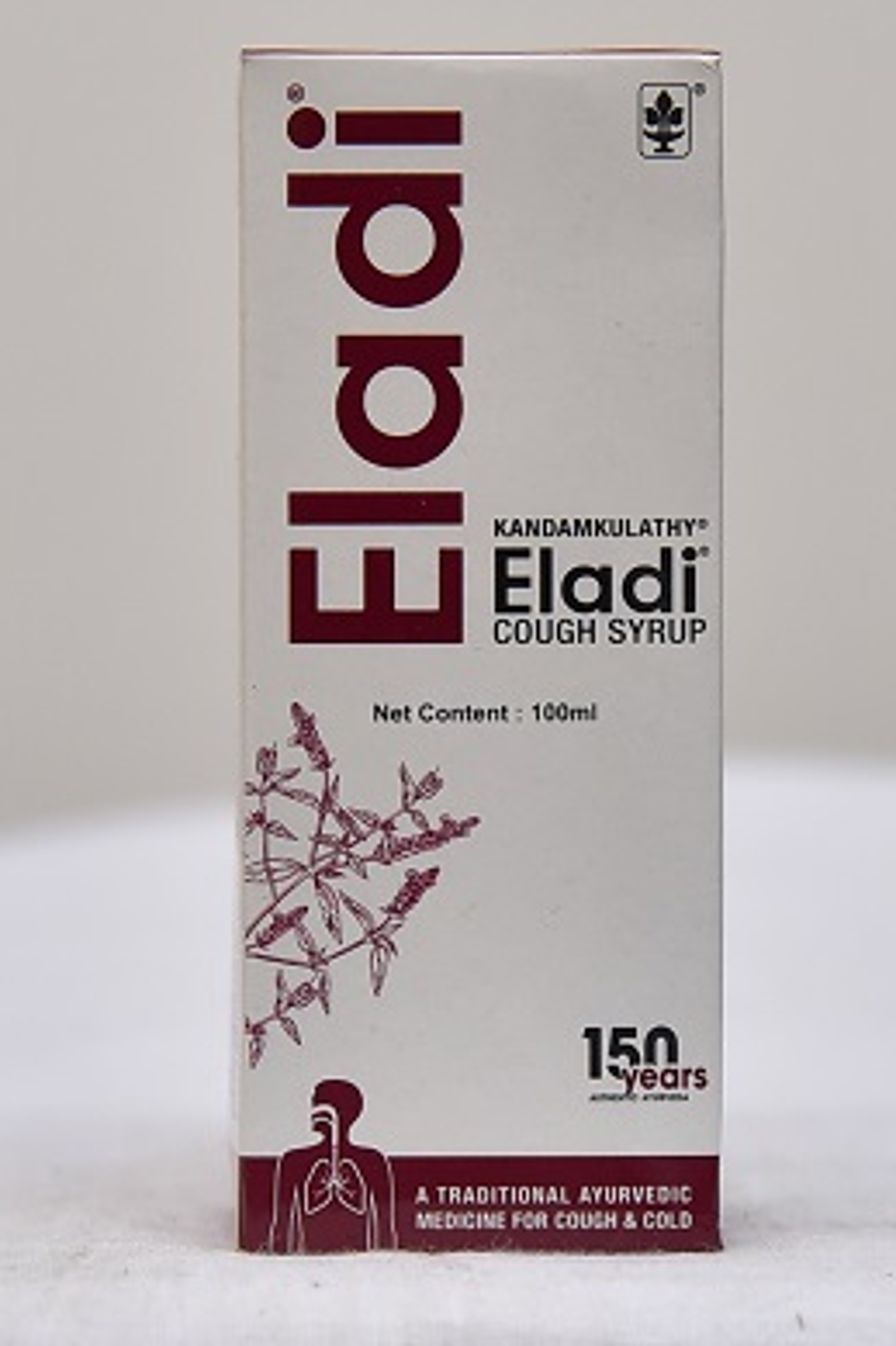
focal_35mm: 111
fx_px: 4147
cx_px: 477
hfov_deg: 12.3
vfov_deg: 18.4
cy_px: 651
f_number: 4.5
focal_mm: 82
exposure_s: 1/125
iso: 1600
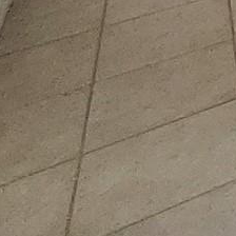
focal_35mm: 82
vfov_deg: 13.4
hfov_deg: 11.0
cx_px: 739
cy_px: -372
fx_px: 632
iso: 50
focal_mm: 1.13
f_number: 2.2
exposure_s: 1/218
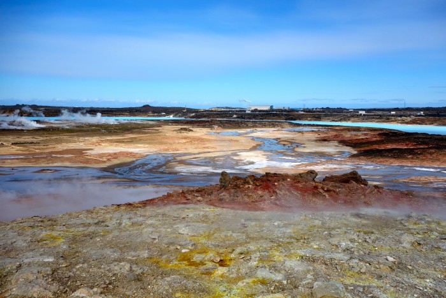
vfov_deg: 41.1
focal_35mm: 32
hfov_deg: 58.7
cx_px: 223
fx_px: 397
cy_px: 149
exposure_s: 1/800
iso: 125
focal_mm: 12.03
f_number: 7.1
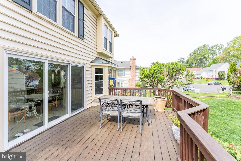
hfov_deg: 99.6
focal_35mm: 15
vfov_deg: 76.6
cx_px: 120
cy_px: 80
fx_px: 102
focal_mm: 15.2
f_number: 8
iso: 100
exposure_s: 1/640
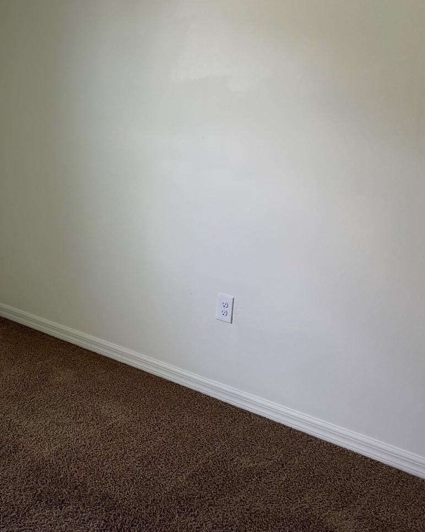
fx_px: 661
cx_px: 53
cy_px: 212
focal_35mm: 42
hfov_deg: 34.0
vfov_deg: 43.6
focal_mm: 5.7
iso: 64
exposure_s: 1/60
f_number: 1.5
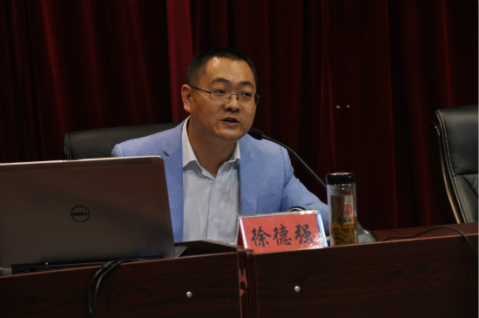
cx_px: 240
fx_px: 1594
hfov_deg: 17.1
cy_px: 159
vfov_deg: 11.4
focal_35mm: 120
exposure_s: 1/100
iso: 800
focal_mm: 80
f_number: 5
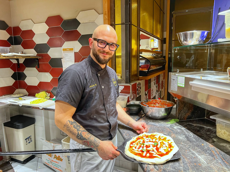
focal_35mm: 26
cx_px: 115
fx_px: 173
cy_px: 86
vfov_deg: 53.1
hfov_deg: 67.3
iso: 160
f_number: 1.5
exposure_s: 1/50
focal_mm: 5.7
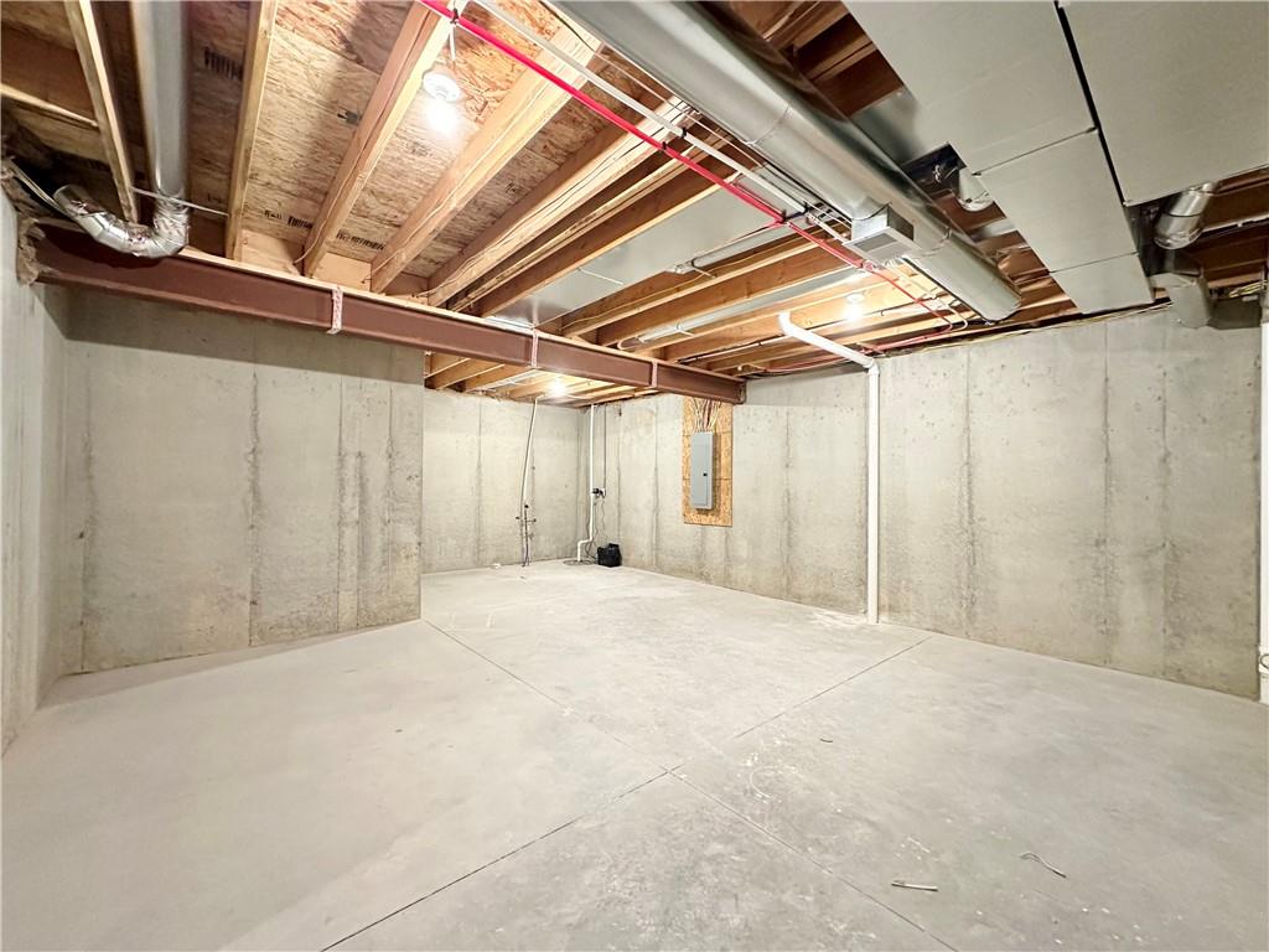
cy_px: 476
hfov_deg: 102.1
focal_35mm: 14
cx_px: 634
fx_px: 513
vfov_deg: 85.7
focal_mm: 2.22
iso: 1250
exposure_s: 1/40
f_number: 2.2
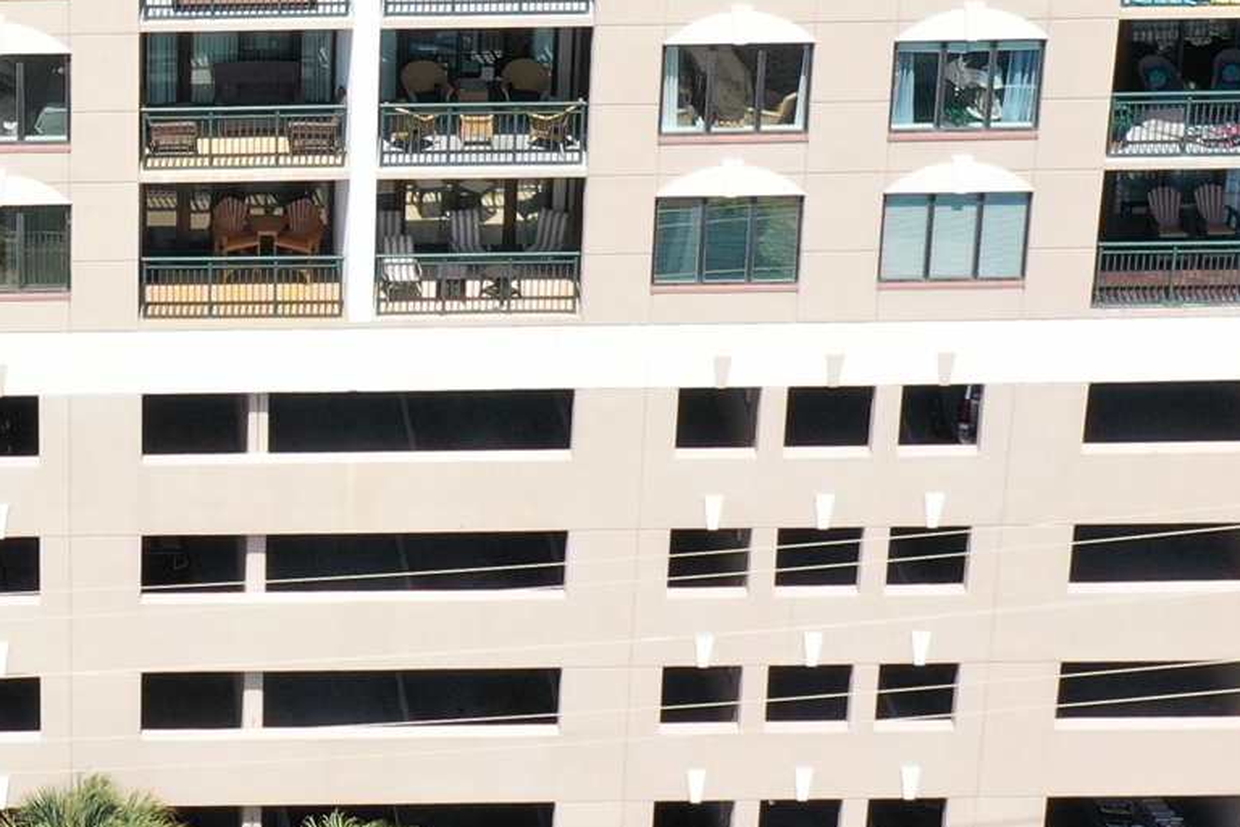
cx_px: -82
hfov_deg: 17.7
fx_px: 3857
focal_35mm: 112
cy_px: -273
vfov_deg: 11.9
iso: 100
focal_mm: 10.26
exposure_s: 1/400
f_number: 5.6
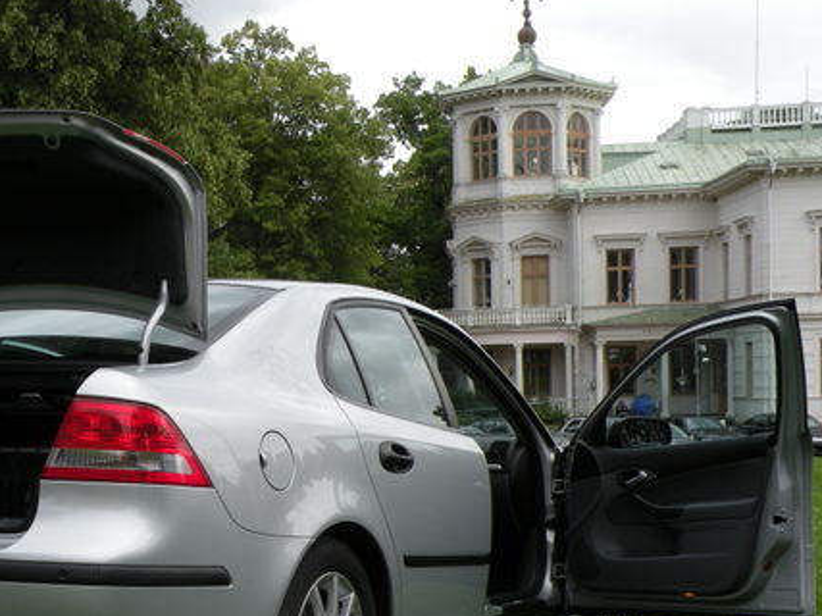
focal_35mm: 63
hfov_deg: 30.4
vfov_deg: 23.1
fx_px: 1496
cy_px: 425
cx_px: 243
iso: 64
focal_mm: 7.4
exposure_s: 1/180
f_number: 5.6
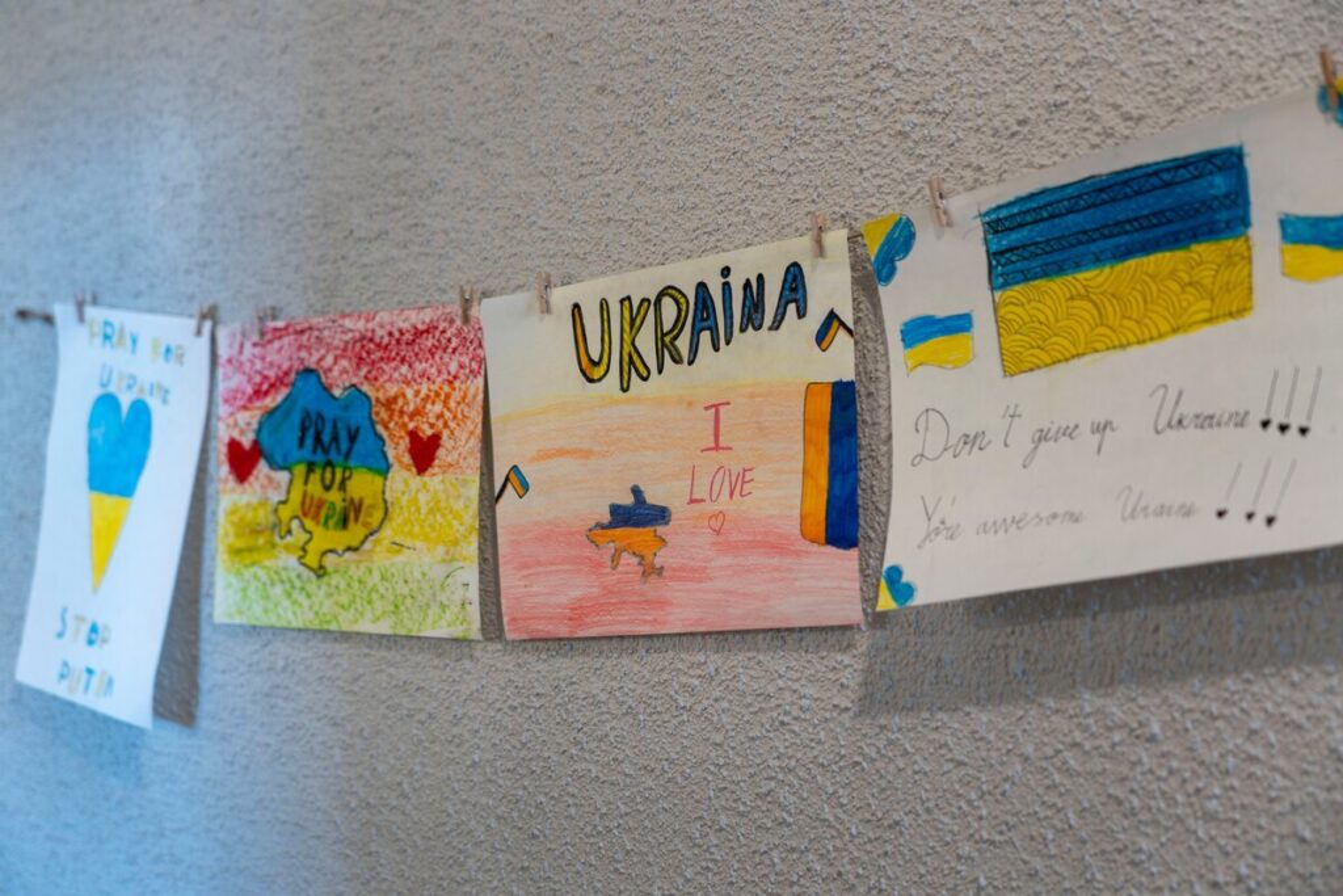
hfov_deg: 32.4
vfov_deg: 21.9
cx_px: 672
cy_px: 448
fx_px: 2313
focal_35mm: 62
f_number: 4
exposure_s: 1/5
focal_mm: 62
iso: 160
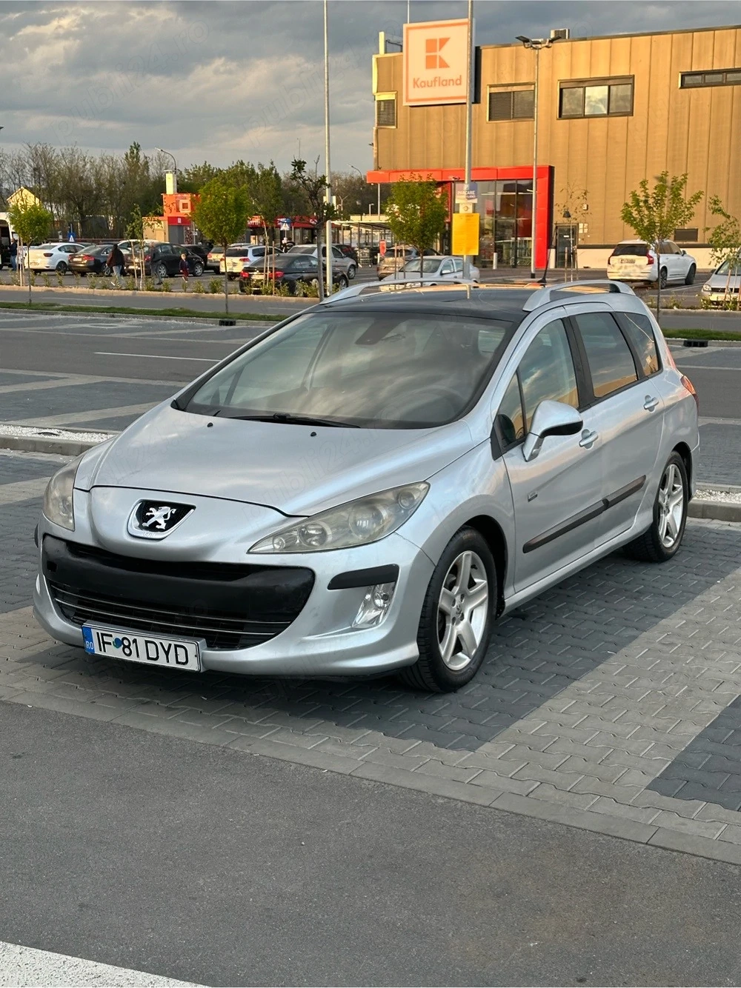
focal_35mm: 48
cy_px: 494
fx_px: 1370
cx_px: 370
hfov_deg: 30.3
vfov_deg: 39.7
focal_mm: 6.86
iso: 50
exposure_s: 1/202
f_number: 1.78
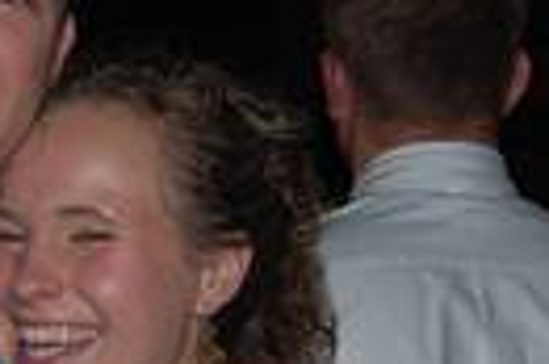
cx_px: 71
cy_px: 381
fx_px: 1569
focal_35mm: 103
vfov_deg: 13.1
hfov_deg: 19.5
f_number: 3.5
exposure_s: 1/60
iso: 400
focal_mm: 18
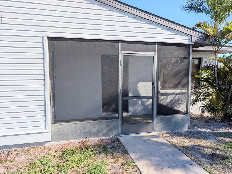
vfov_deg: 56.9
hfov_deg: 71.5
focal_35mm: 24
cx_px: 116
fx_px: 161
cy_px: 87
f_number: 1.68
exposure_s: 1/630
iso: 19
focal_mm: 6.9
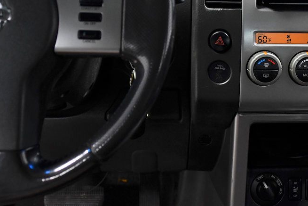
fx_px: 522
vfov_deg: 22.0
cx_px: 216
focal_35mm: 61
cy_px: 46
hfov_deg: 32.5
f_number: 3.5
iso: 2000
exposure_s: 1/320
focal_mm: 26
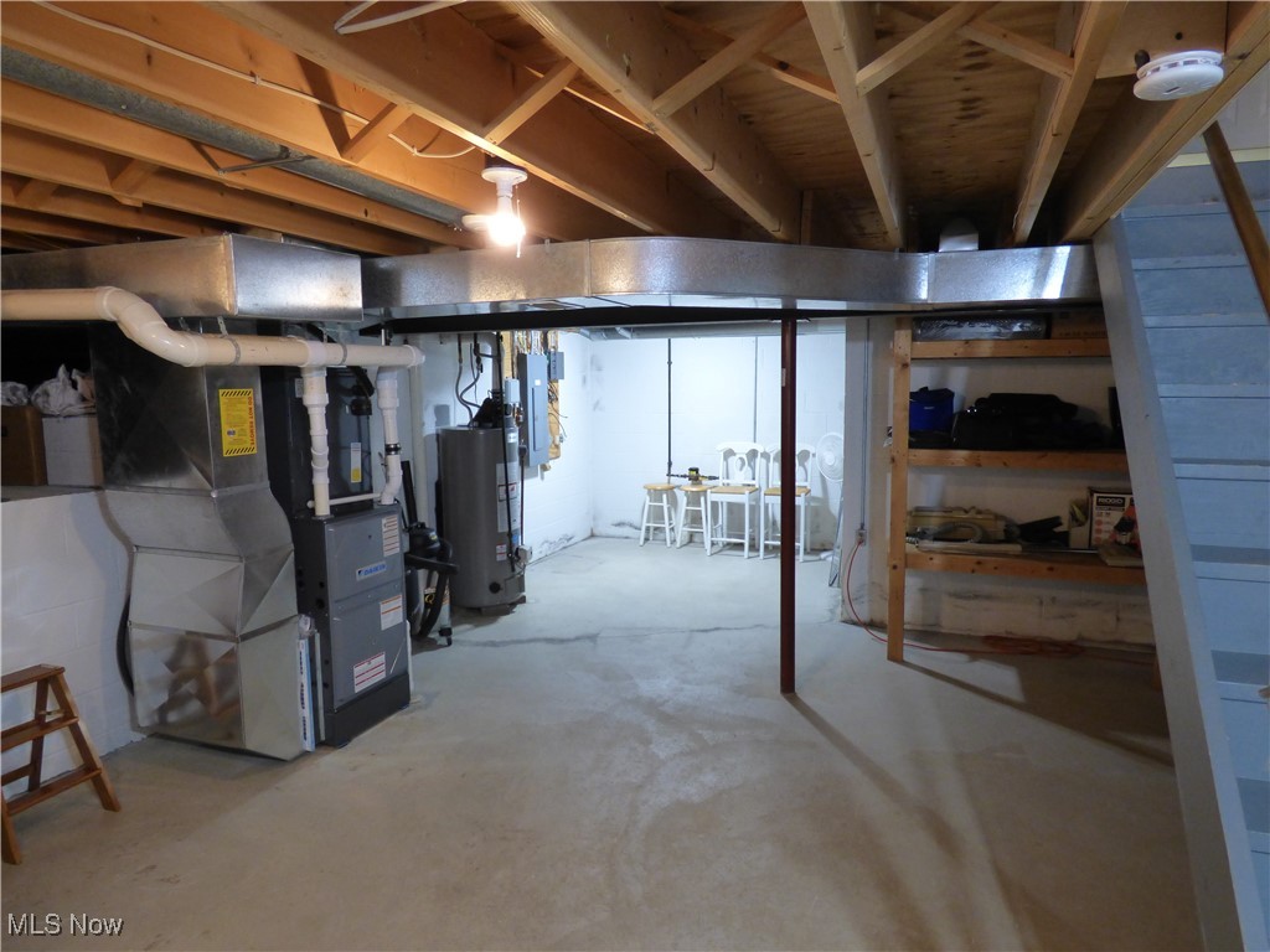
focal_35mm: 20
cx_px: 635
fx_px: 734
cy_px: 476
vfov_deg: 66.0
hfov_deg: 81.7
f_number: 2.8
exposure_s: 1/60
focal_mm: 3.58
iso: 320
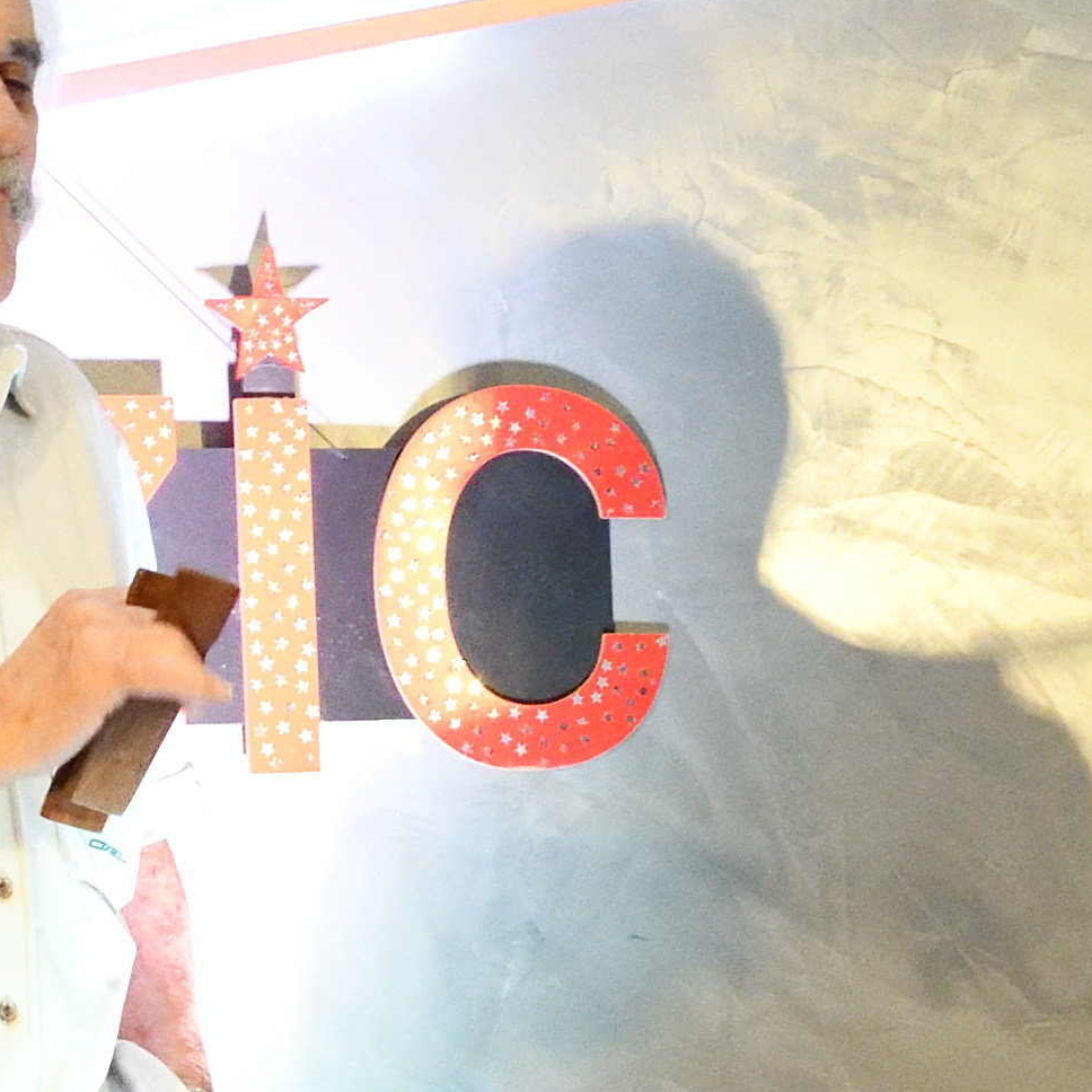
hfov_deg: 13.0
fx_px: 4711
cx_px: -5
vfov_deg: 13.1
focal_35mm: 132
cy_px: 960
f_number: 5.6
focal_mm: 18
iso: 5000
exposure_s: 1/250
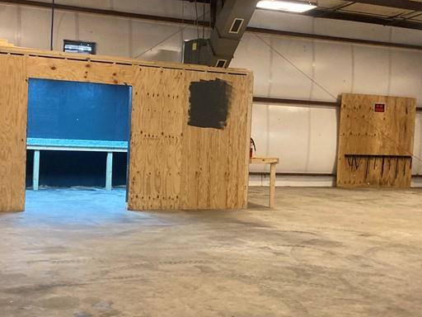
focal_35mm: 56
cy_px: 178
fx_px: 683
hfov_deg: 34.3
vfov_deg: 26.1
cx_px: 211
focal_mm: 3.99
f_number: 1.8
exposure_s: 1/60
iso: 320
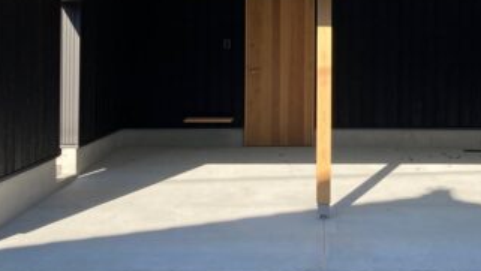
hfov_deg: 36.2
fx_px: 727
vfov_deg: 20.9
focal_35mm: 57
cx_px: 321
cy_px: 52
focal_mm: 3.99
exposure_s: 1/1215
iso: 20
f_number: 1.8
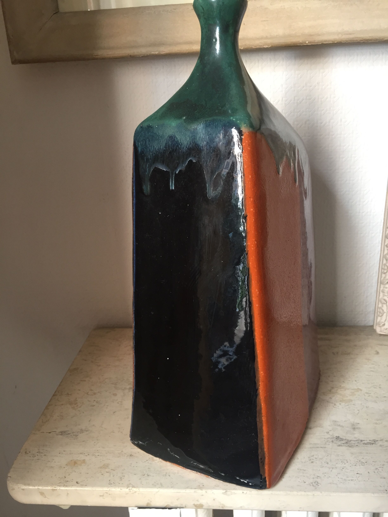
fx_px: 433
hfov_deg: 48.2
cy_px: 258
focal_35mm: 29
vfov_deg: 61.7
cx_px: 194
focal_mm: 4.15
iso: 125
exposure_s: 1/33
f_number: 2.2
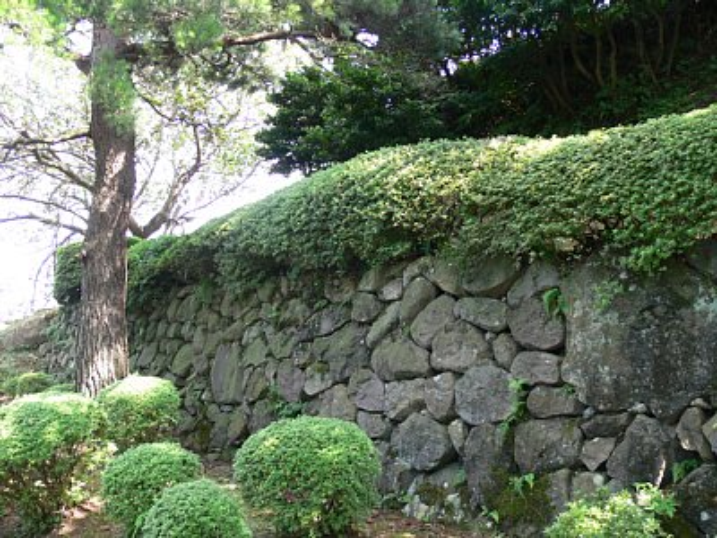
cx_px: 358
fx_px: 725
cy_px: 269
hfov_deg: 52.6
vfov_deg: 40.7
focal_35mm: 35
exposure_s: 1/50
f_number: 2.8
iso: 80
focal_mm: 7.4
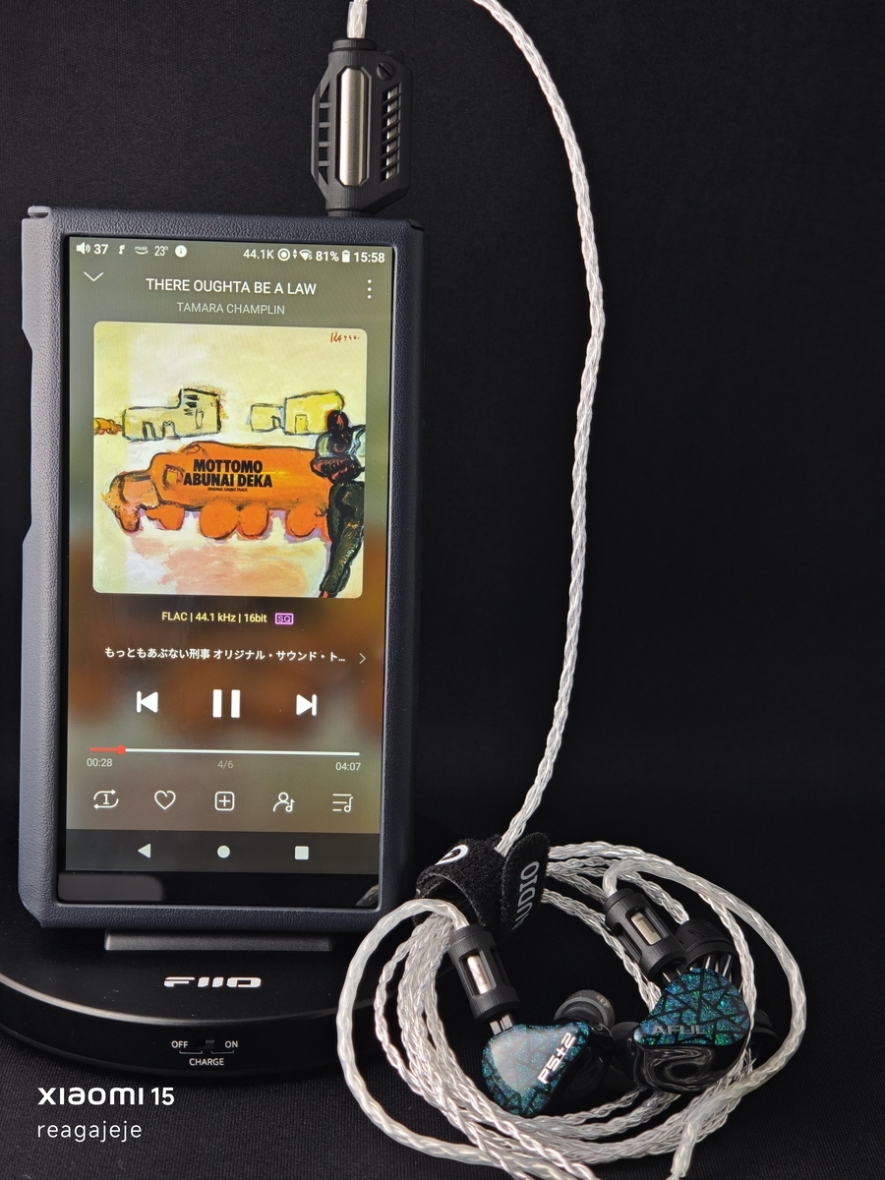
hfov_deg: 24.4
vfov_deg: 32.2
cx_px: 442
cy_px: 590
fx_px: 2045
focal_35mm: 60
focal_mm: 9
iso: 640
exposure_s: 1/50.5
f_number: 2
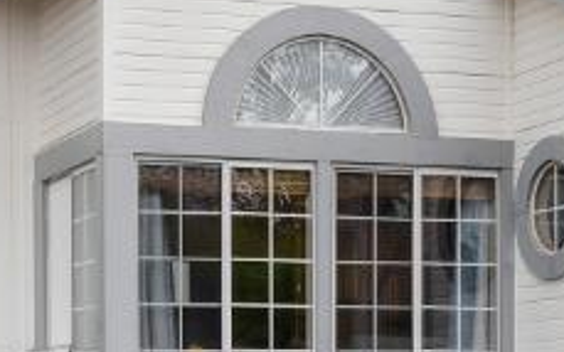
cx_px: 158
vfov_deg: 10.2
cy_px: 406
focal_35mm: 127
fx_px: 1952
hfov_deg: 16.4
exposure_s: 1/50
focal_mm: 19
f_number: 11
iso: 320
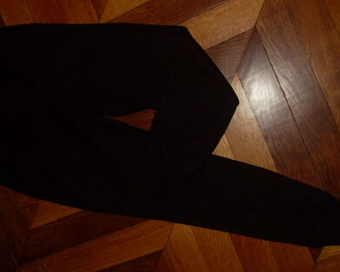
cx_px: 153
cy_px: 133
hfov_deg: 43.8
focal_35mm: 42
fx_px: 423
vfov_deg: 35.7
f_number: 2.8
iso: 100
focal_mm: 6.3
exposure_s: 1/45
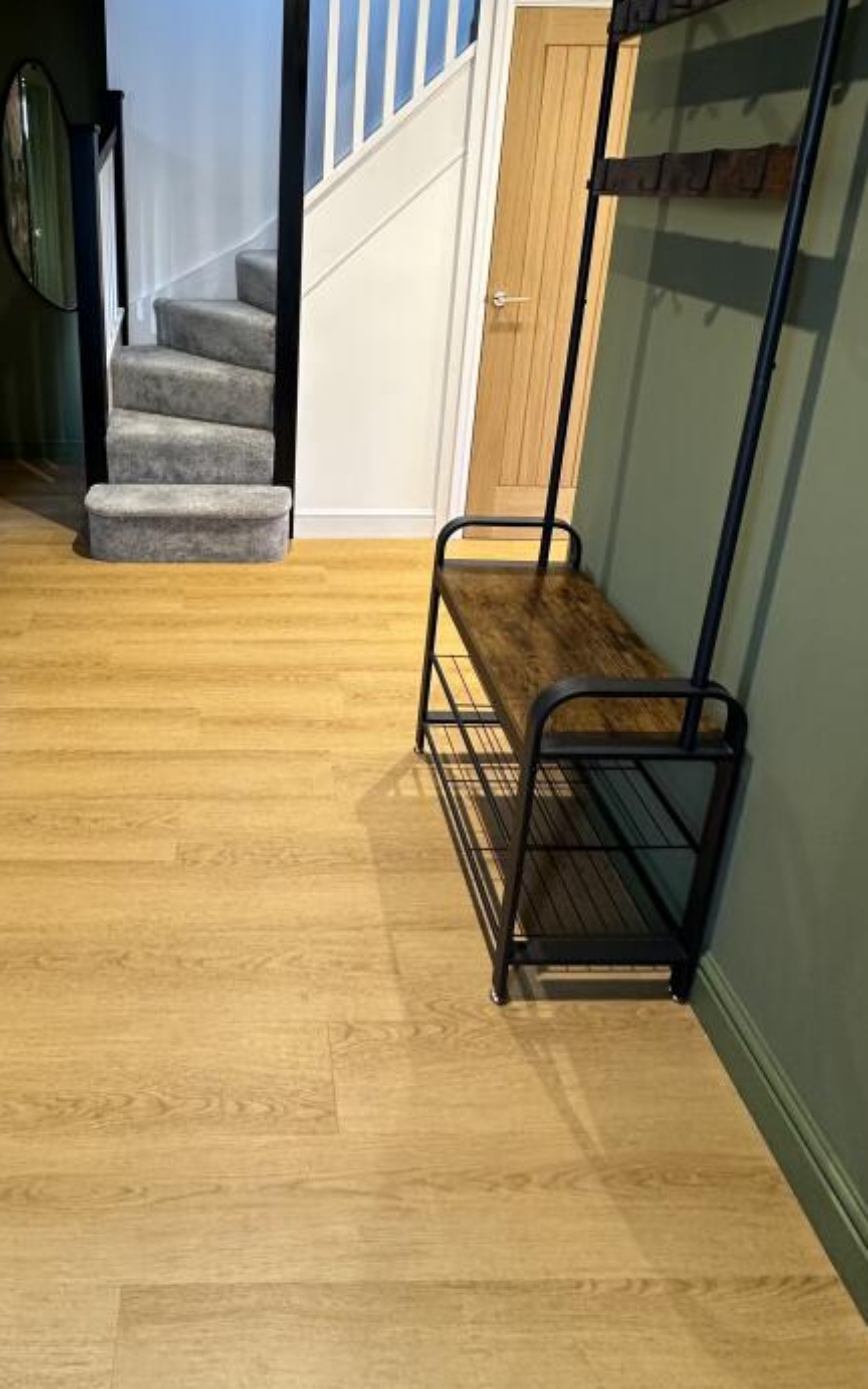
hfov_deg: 53.3
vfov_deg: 76.6
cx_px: 251
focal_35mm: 22
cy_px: 442
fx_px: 833
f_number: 2.2
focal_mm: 2.22
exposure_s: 1/50
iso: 200
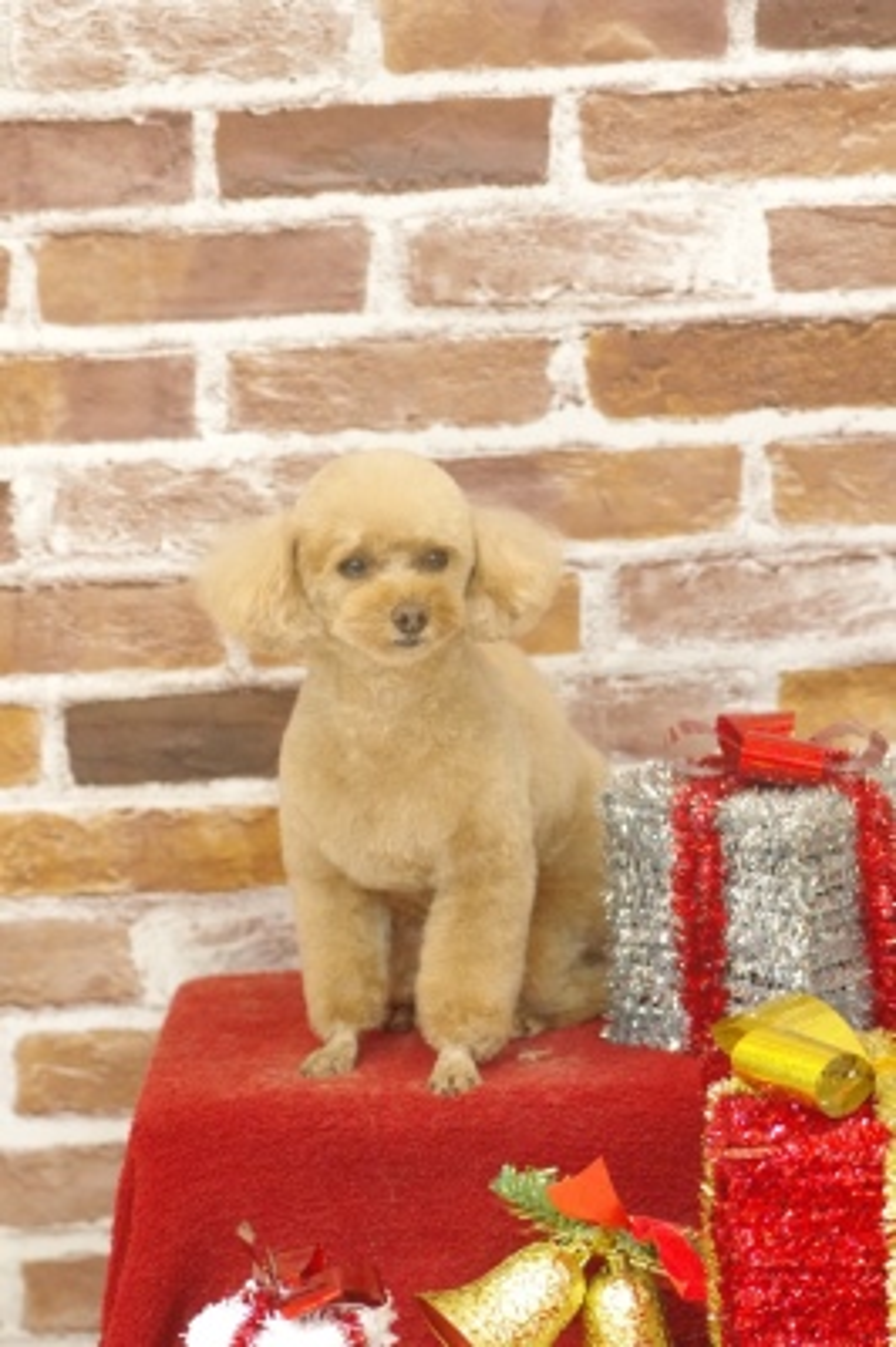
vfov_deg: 18.3
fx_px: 4188
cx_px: 448
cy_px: 674
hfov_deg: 12.2
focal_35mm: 112
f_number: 3.5
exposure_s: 1/200
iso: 5000
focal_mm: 75
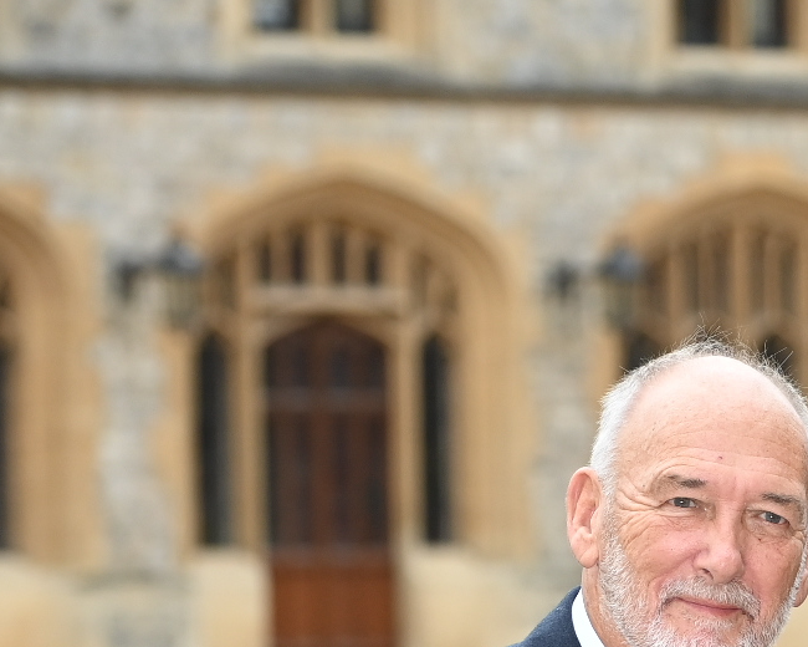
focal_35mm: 386
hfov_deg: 5.0
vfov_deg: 4.0
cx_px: 1406
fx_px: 9231
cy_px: 895
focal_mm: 116
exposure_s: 1/500
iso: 800
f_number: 5.6
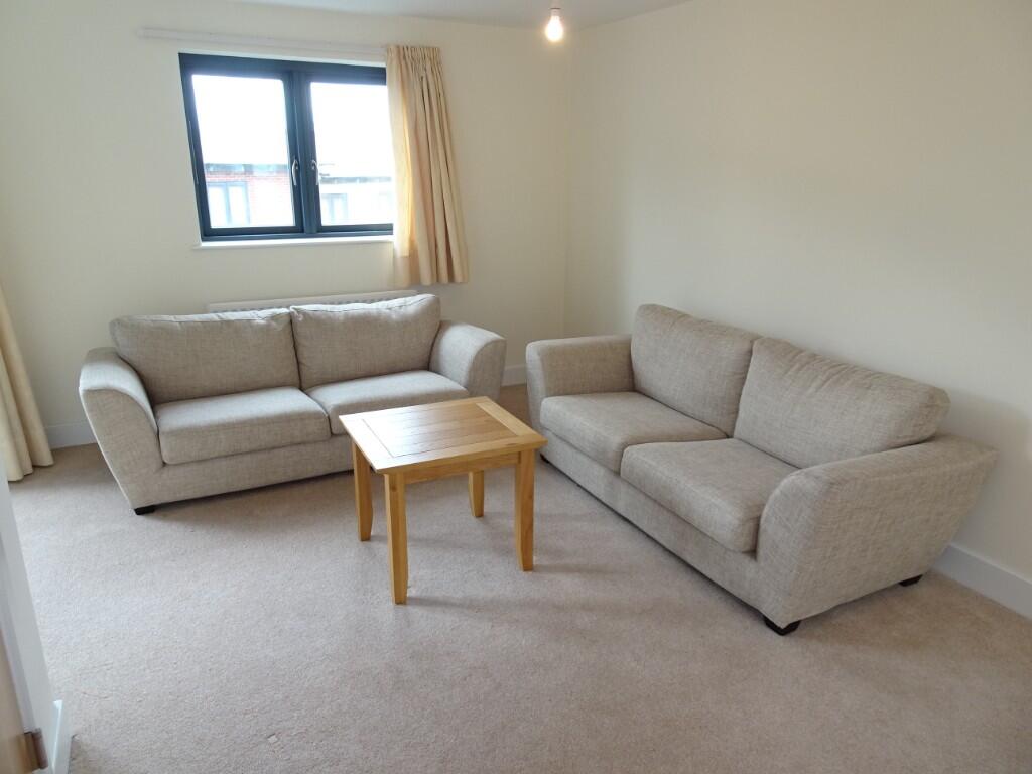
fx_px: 716
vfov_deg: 56.8
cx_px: 516
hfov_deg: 71.6
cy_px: 387
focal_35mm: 24
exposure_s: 1/30
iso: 100
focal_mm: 4.1
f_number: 3.5
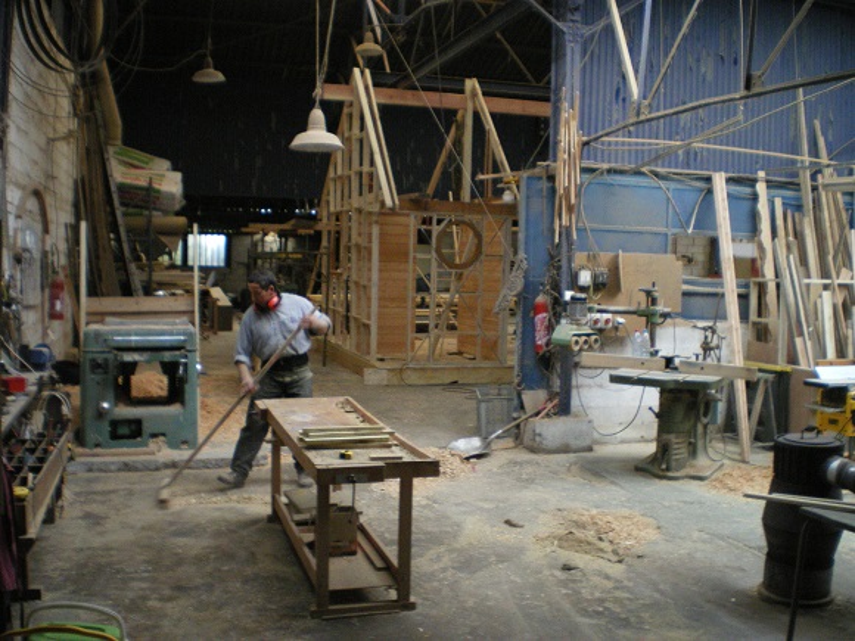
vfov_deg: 39.7
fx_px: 889
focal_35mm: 36
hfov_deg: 51.4
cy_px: 320
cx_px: 428
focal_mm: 6.3
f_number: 3.1
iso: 500
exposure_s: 1/50
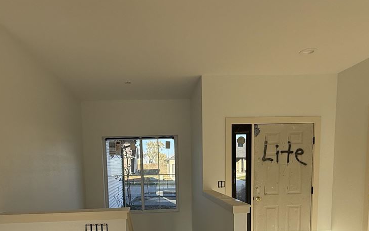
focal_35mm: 26
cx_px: 166
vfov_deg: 44.7
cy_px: 192
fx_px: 261
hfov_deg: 70.2
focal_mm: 2.22
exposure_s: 1/490
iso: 64
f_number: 2.2
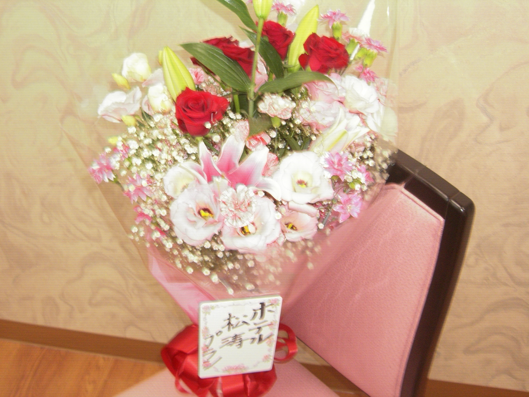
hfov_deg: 49.0
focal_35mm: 38
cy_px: 198
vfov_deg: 37.7
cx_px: 264
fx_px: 581
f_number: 2.7
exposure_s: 1/60
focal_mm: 6.2
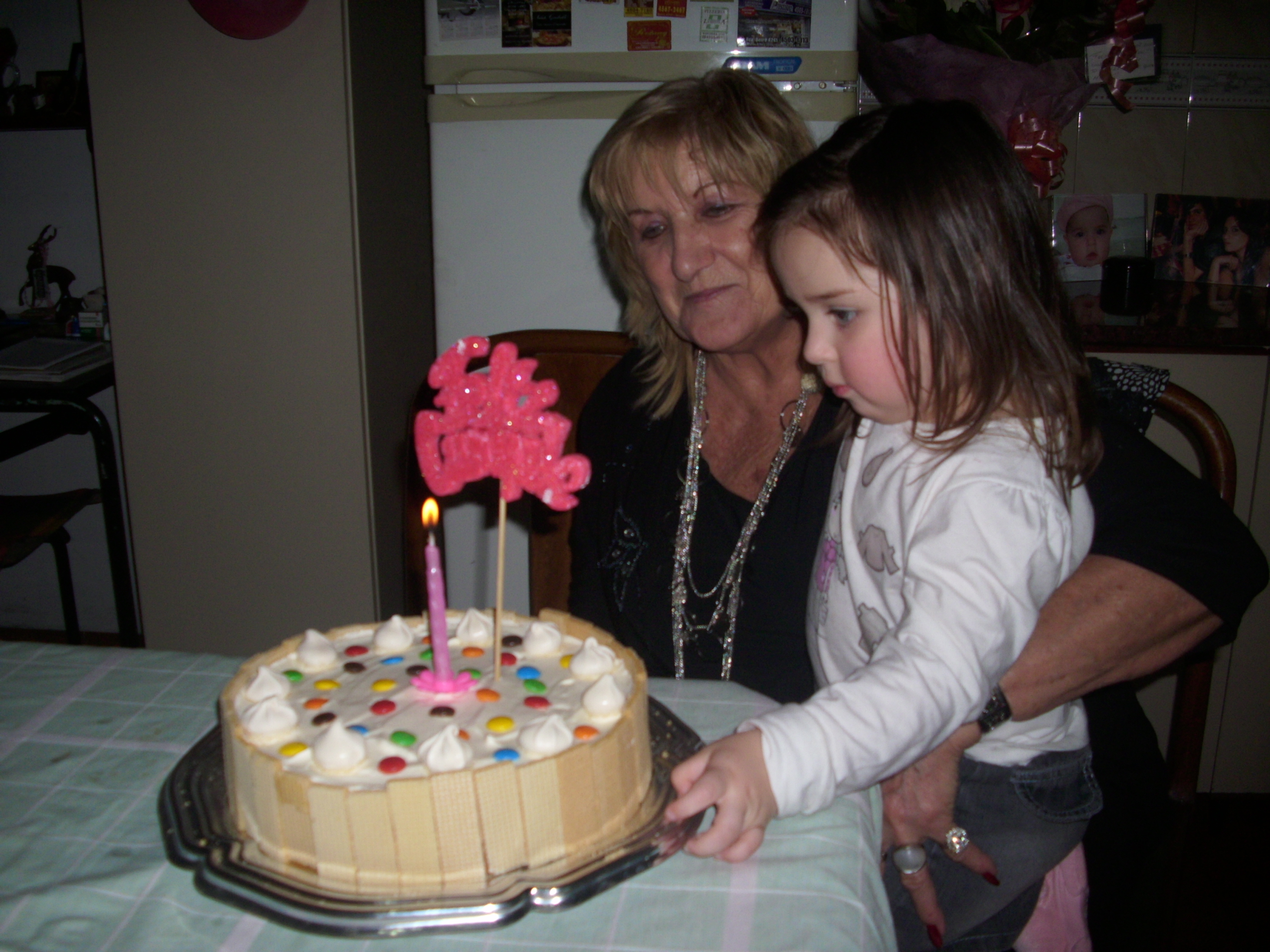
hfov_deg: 58.4
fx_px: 1137
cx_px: 635
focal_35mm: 31
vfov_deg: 45.4
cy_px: 476
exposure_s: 1/200
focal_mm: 6.2
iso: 50
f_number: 2.8
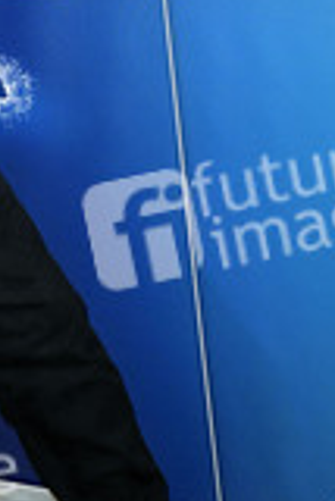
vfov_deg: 22.1
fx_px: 1253
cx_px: -41
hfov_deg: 14.8
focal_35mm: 90
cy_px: 59
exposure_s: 1/200
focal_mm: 36
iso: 2500
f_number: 6.3
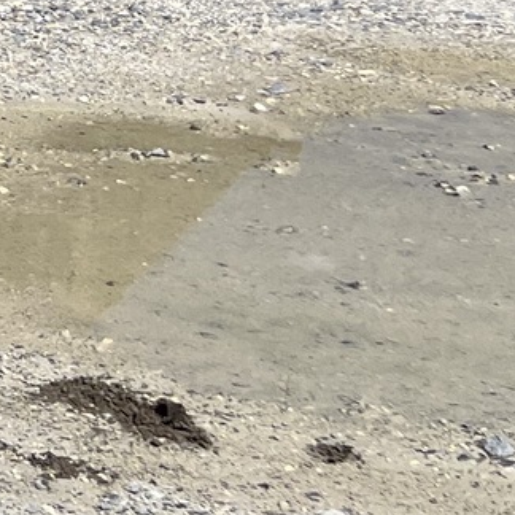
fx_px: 2407
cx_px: -879
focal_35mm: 143
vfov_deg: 11.7
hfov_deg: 10.0
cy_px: -261
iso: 50
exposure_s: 1/4444
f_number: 1.5
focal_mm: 5.7
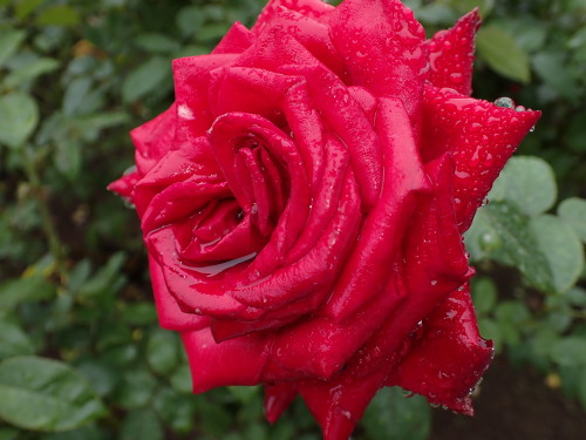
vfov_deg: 46.8
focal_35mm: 30
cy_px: 220
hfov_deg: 60.0
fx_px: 508
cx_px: 293
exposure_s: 1/200
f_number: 2.3
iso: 100
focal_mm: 5.4
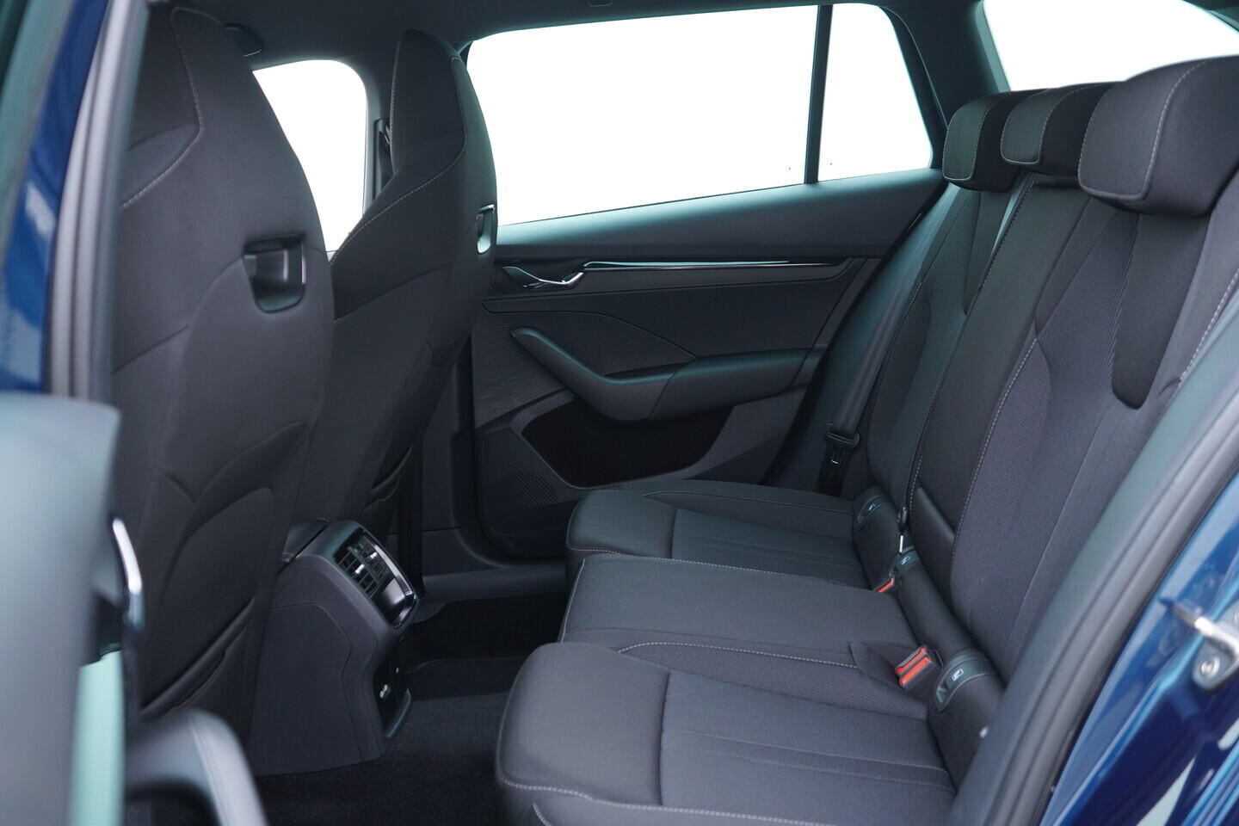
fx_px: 1239
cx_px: 620
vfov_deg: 36.9
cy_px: 413
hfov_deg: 53.1
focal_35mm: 36
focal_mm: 24
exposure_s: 1/40
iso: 400
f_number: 2.8
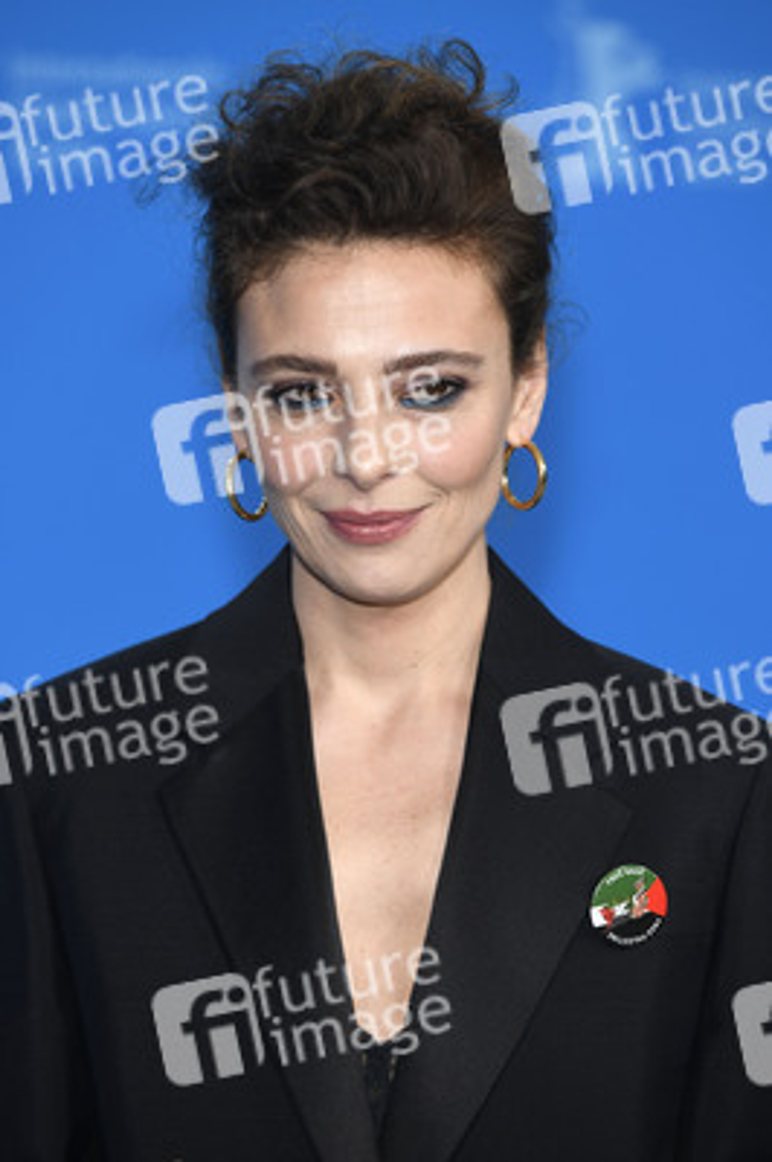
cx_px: 386
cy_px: 581
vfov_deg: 12.5
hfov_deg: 8.3
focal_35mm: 165
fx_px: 5316
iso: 640
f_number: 4
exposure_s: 1/400
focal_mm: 165
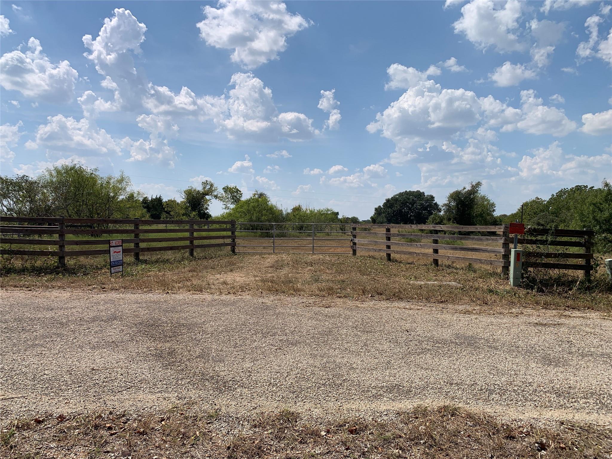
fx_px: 460
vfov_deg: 53.1
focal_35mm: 26
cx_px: 306
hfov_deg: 67.3
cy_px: 230
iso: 25
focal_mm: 4.25
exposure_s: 1/5714
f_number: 1.8
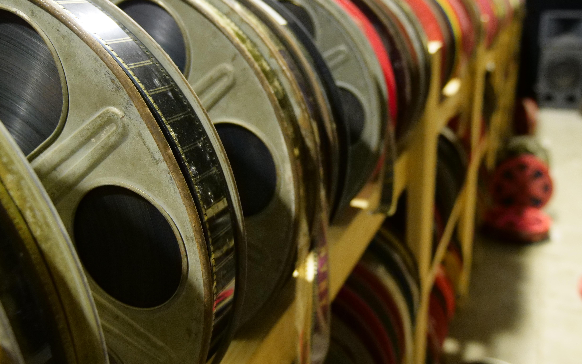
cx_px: 320
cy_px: 174
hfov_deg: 53.9
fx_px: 571
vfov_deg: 35.3
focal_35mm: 36
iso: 2000
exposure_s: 1/60
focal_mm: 15
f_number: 2.8
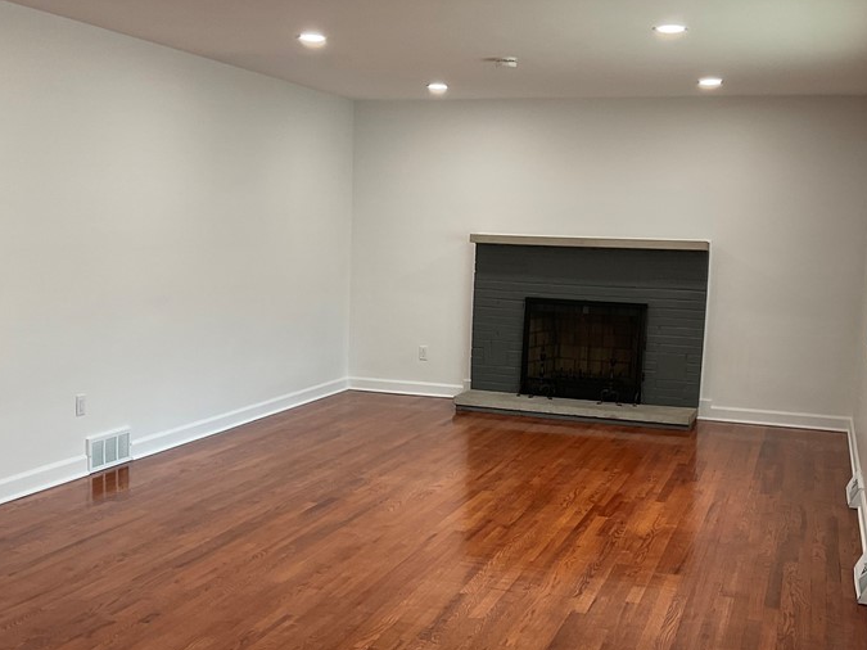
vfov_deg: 32.8
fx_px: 1102
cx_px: 441
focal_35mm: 44
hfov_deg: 43.0
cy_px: 378
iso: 50
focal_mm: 3
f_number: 1.8
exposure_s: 1/60
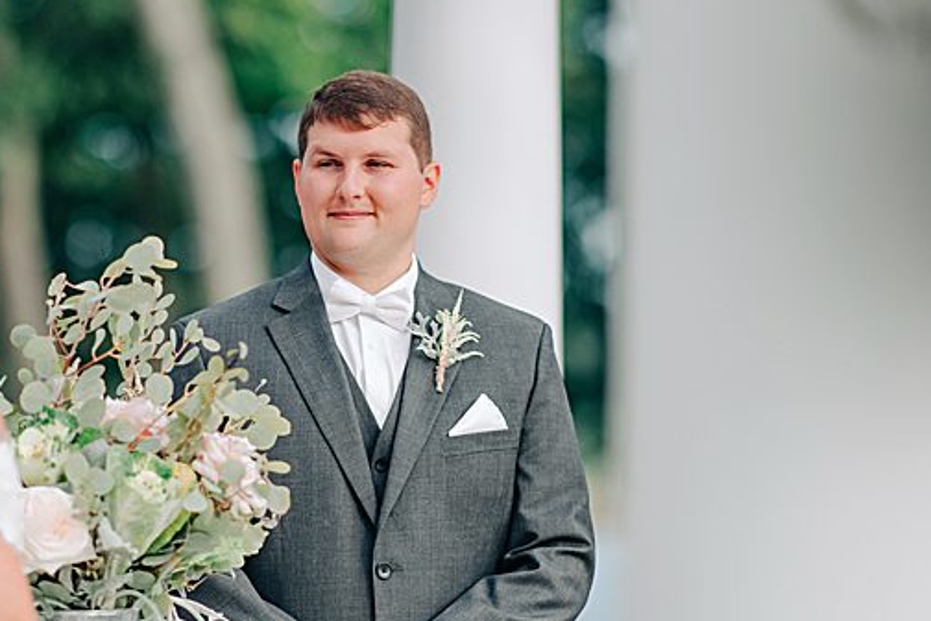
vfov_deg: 7.0
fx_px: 5068
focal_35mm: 196
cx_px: 257
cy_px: 326
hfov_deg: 10.5
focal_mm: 105
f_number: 1.6
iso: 250
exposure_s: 1/6400
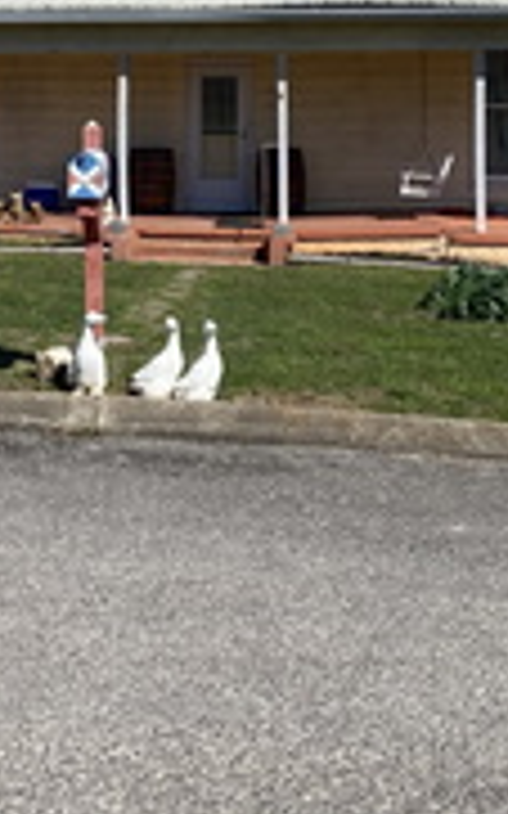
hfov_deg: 21.1
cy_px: 153
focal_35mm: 61
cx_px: 130
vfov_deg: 32.5
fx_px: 1352
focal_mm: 4.25
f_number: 1.8
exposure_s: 1/4444
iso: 32
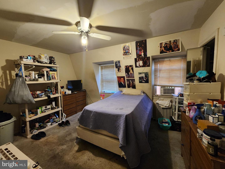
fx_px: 84
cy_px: 84
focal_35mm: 13
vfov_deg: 89.9
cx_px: 112
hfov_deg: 106.2
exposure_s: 1/30
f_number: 2.2
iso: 500
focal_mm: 2.2
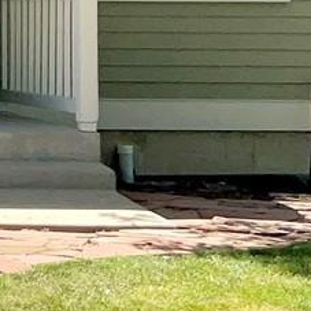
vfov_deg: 9.3
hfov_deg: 8.8
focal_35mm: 181
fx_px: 1840
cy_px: -207
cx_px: -429
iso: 16
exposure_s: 1/1221
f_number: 1.8
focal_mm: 3
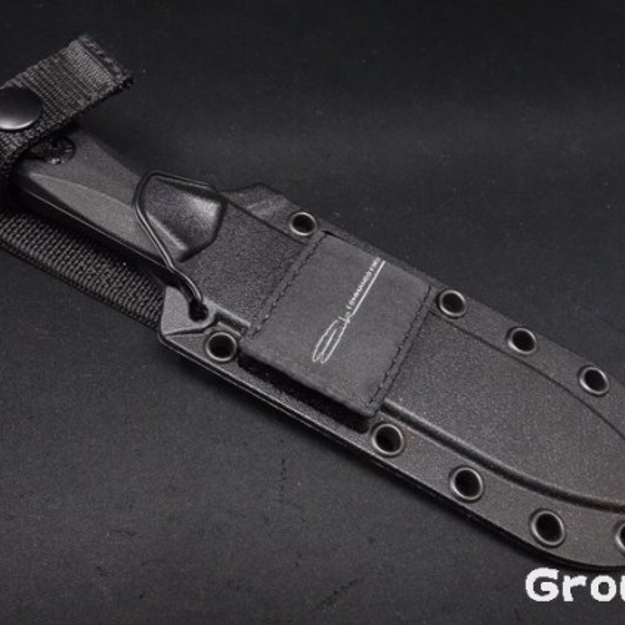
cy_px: 313
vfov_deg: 46.0
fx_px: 735
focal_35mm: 36
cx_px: 287
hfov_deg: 46.0
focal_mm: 10.4
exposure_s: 1/30
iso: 2000
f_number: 11
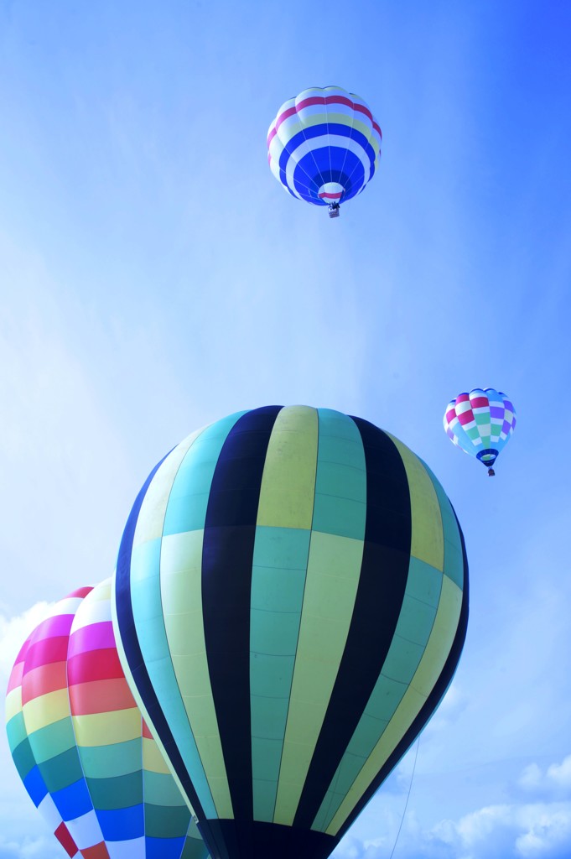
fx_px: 715
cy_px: 430
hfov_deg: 43.5
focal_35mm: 30
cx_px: 286
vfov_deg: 62.0
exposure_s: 1/80
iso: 100
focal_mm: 30
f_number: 13
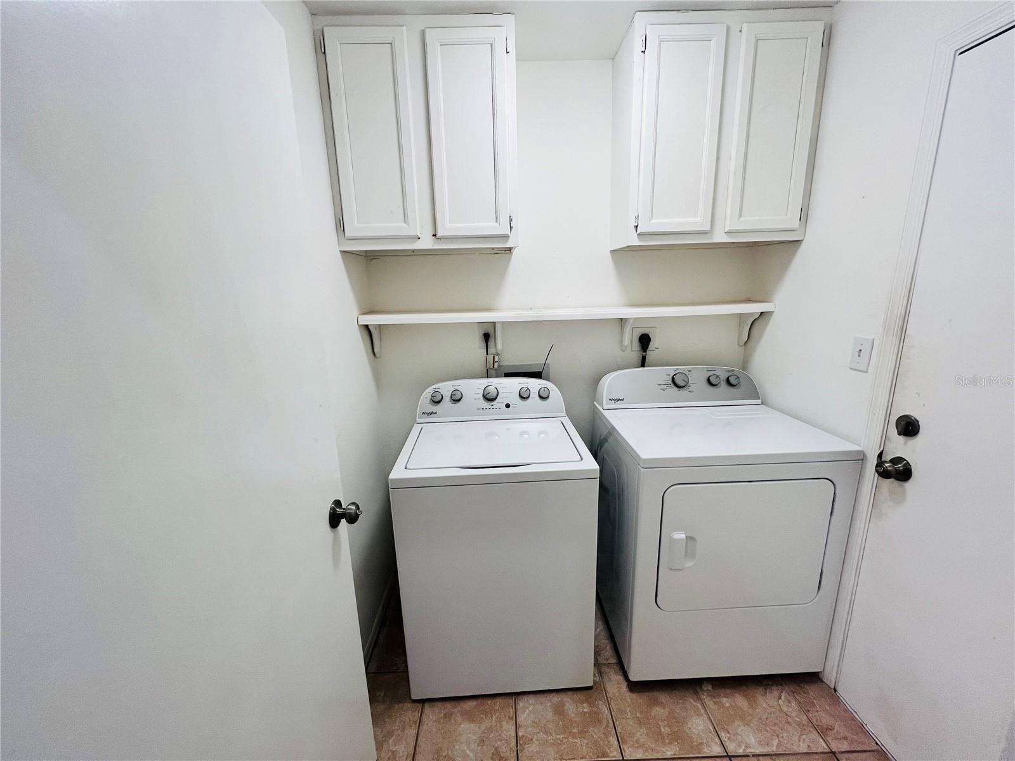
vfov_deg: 89.9
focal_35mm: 13
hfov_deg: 106.2
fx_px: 381
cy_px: 380
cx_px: 508
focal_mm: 1.57
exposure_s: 1/120
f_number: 1.8
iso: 125
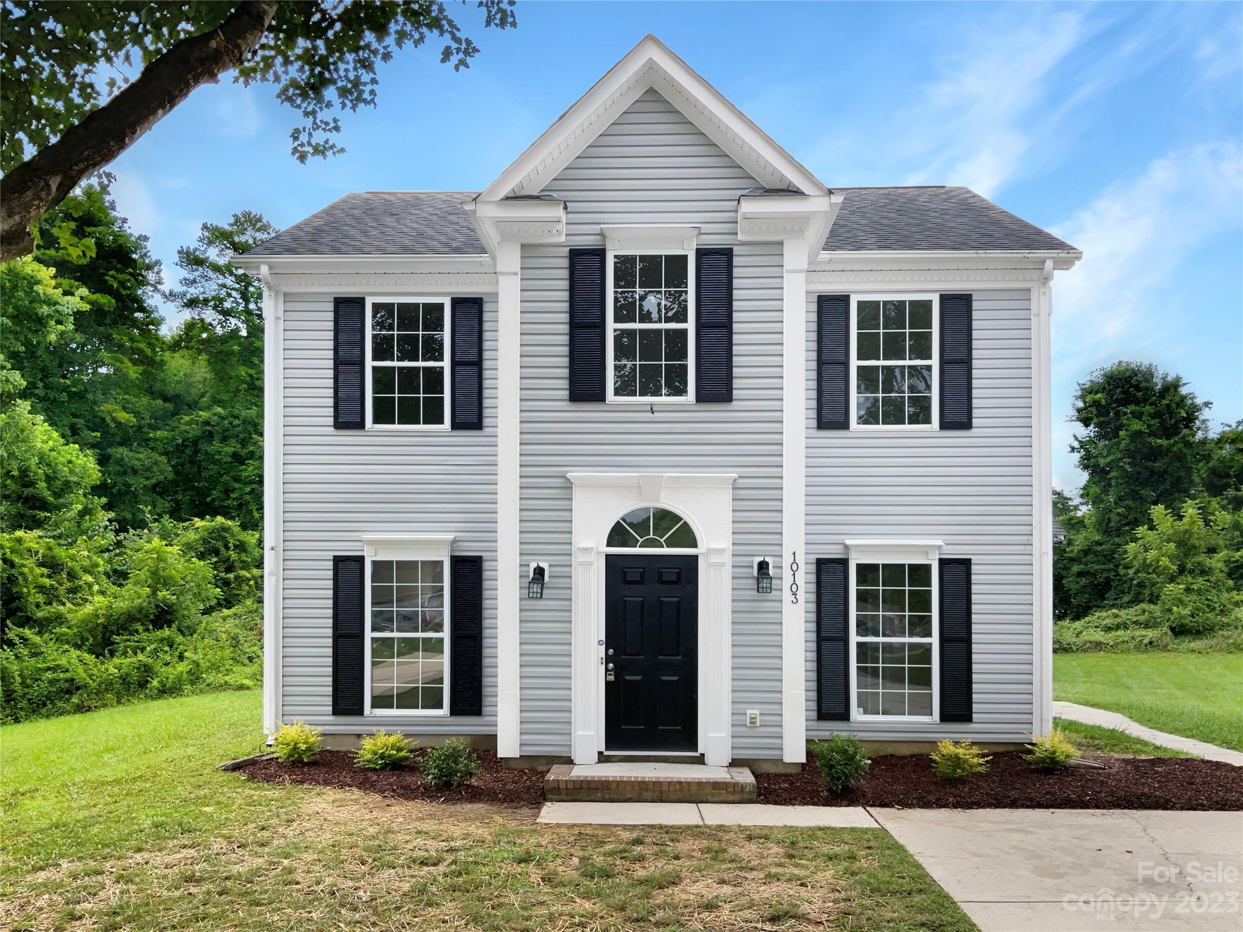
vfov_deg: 48.2
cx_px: 622
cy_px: 466
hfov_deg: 61.7
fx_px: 1041
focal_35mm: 29
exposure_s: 1/770
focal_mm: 3
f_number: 1.8
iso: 16
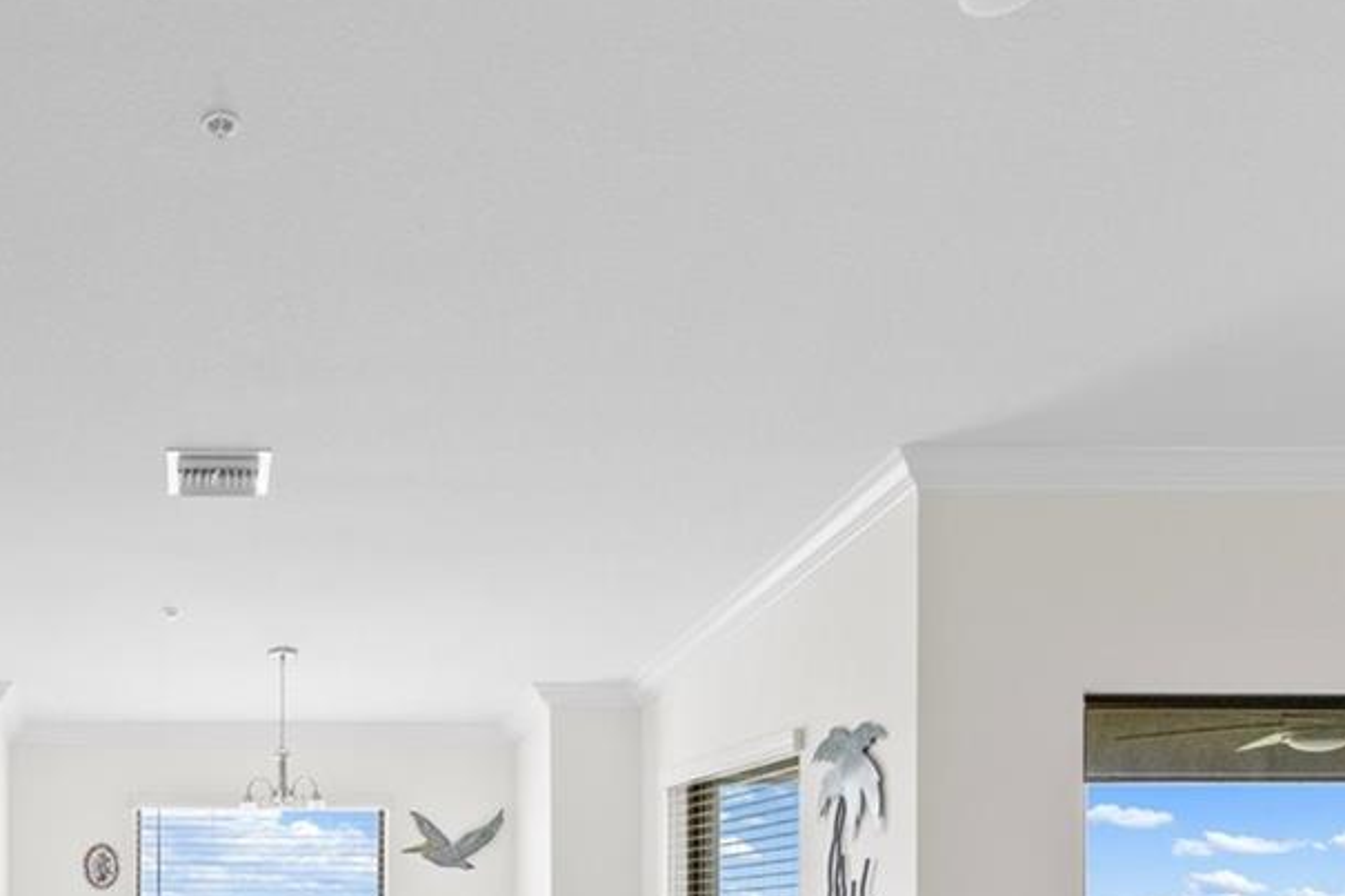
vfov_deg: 32.2
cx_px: 176
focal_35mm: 37
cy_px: 956
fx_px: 1382
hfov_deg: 47.5
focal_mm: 14
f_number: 8
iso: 800
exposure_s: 1/6
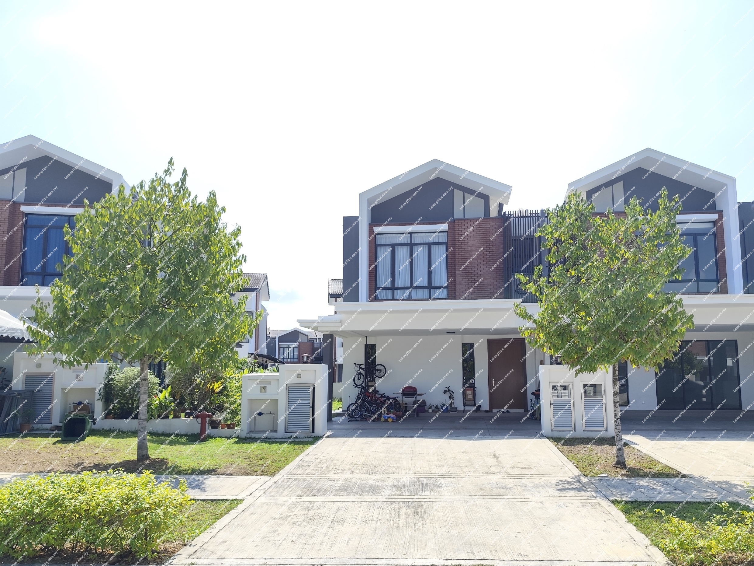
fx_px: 501
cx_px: 377
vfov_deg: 58.9
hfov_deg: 73.9
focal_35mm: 23
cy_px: 283
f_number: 1.65
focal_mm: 6.14
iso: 50
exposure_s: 1/886
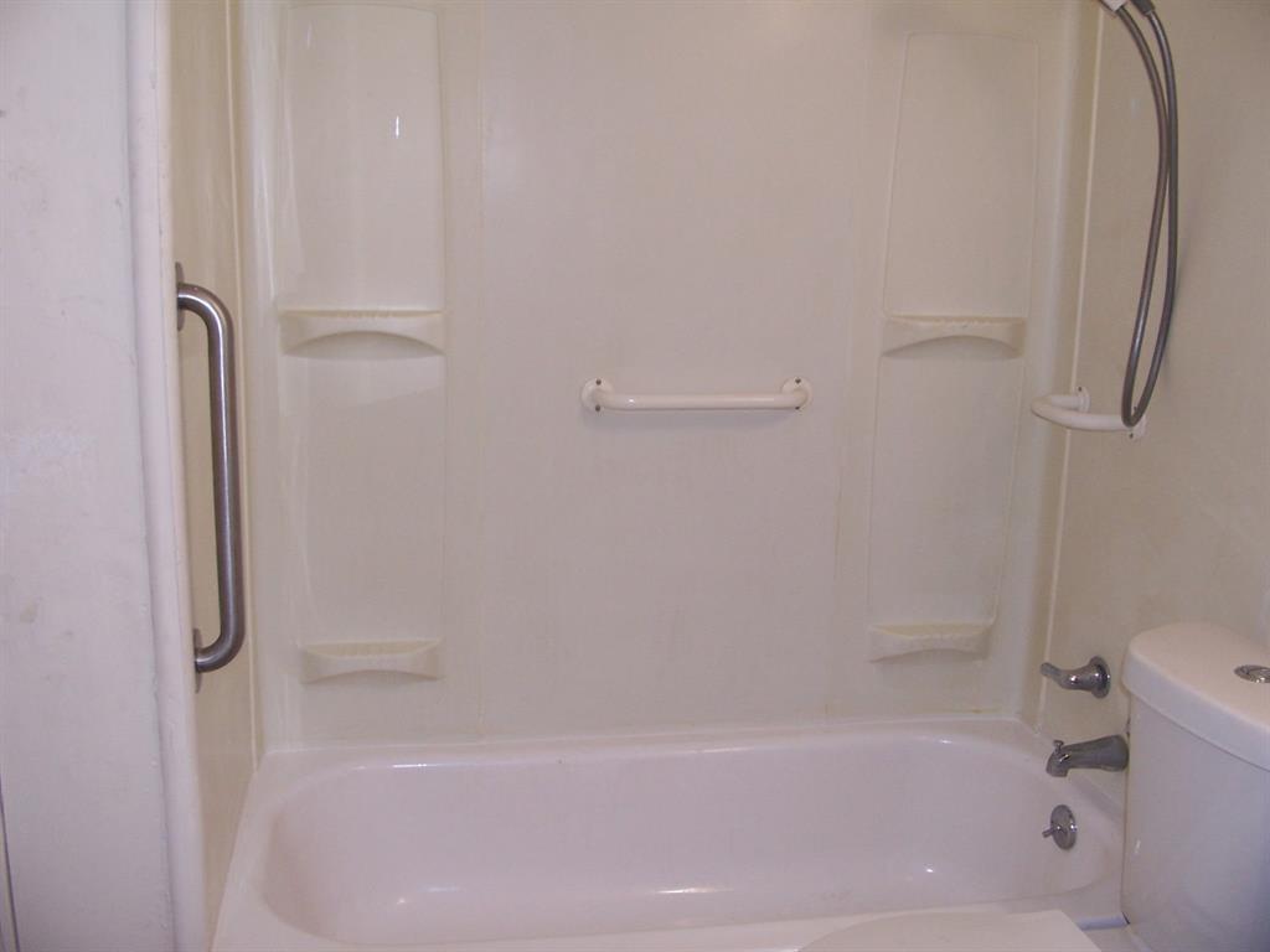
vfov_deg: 40.7
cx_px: 635
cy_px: 476
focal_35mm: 35
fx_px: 1284
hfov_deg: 52.6
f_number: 2.8
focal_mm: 6
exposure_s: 1/60
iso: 140
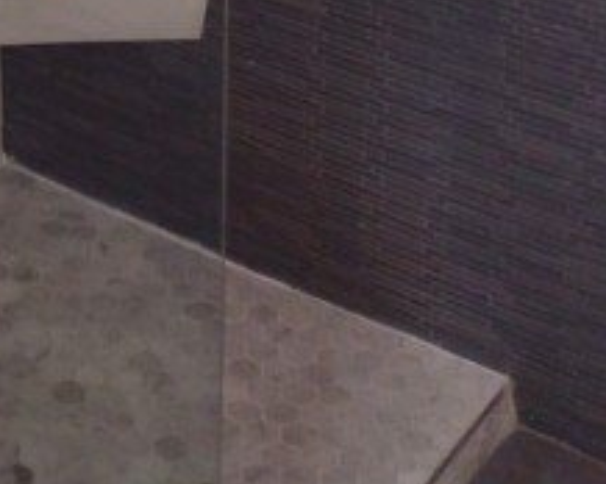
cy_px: -381
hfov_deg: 19.8
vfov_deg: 14.5
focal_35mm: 93
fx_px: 1666
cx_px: -53
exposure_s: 1/60
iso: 134
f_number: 1.7
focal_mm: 4.71
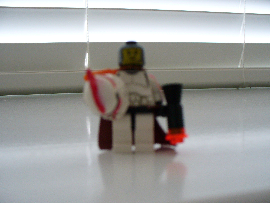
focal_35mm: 42
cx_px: 135
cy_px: 102
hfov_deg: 44.8
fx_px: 328
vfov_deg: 34.3
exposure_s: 1/60
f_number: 2.9
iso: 100
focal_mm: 7
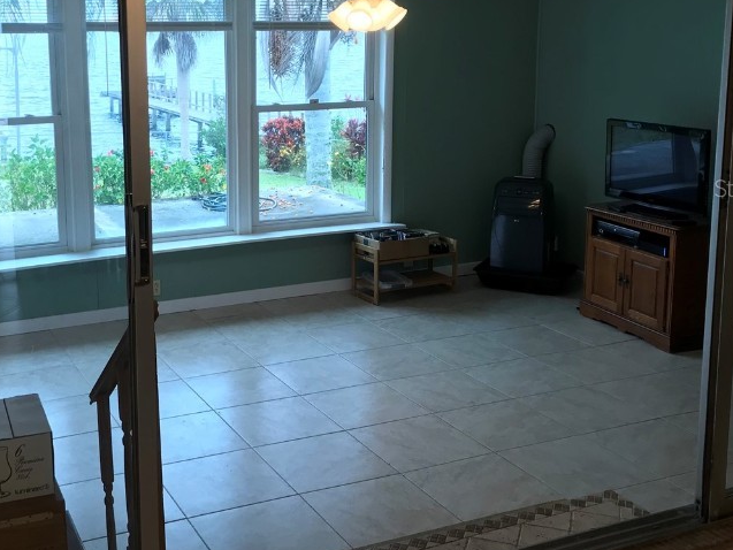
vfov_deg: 32.0
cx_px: 234
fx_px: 953
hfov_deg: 41.4
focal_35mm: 45
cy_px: 188
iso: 25
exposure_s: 1/40
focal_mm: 3.99
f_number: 1.8
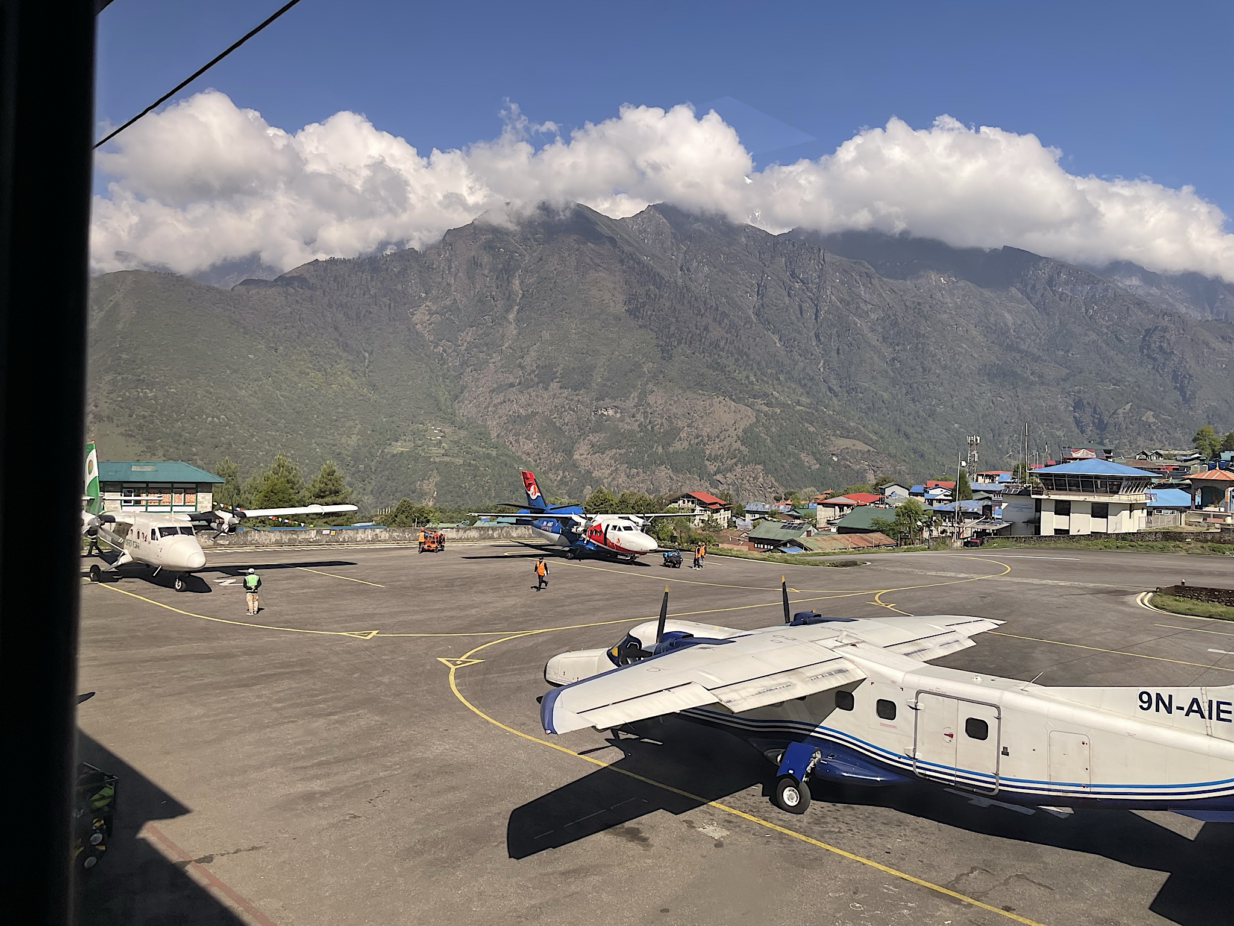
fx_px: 927
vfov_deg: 53.1
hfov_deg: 67.3
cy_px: 463
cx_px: 617
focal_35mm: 26
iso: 32
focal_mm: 4.2
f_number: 1.6
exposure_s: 1/1887
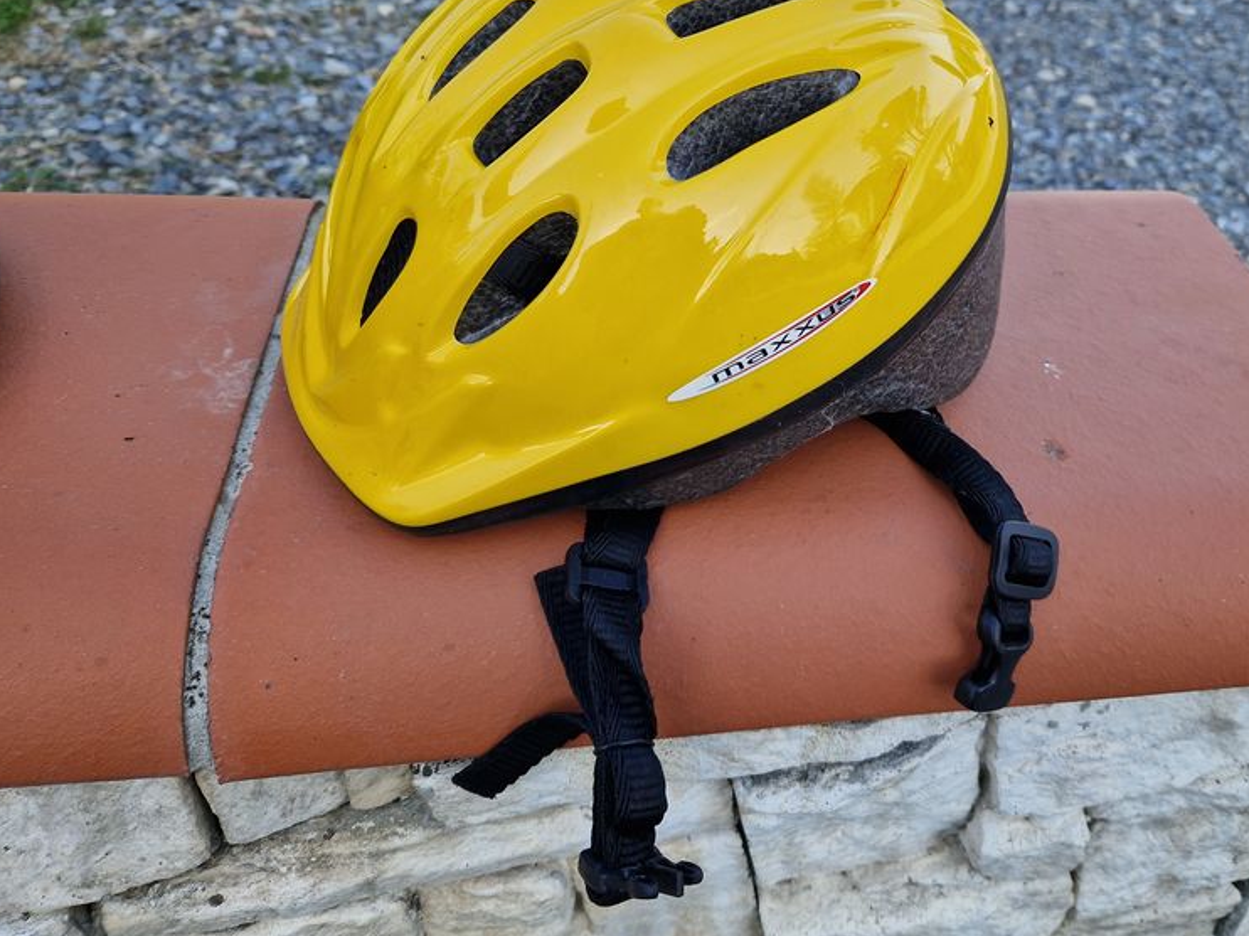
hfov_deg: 57.6
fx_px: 1118
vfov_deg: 44.8
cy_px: 315
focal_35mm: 31
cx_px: 788
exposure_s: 1/326
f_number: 1.8
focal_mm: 5.4
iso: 50
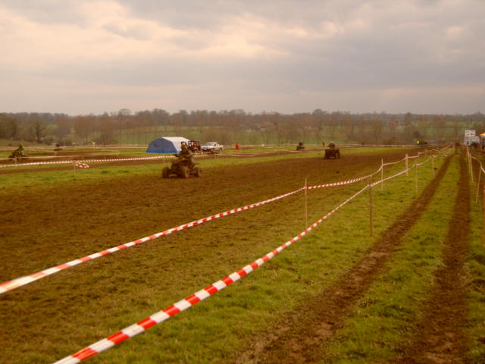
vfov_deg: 32.9
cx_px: 242
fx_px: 616
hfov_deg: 42.9
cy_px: 182
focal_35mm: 44
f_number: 7.9
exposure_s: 1/125
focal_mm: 9.2
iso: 80
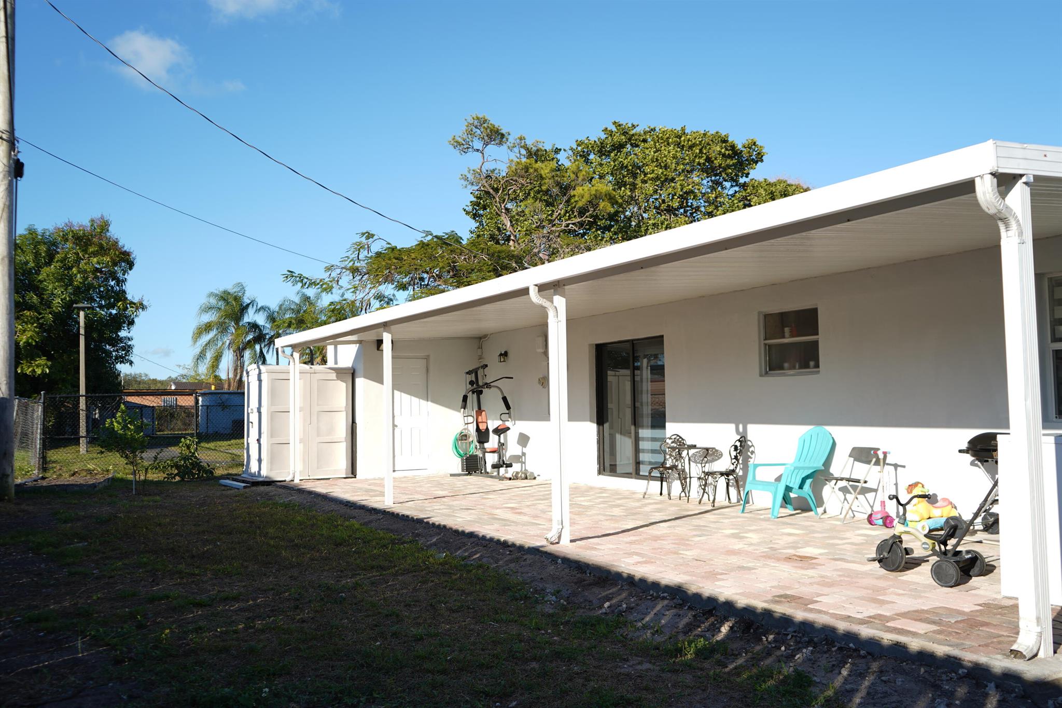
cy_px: 354
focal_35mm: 29
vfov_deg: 45.0
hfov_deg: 63.7
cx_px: 531
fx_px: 855
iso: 50
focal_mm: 29
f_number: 4
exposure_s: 1/320
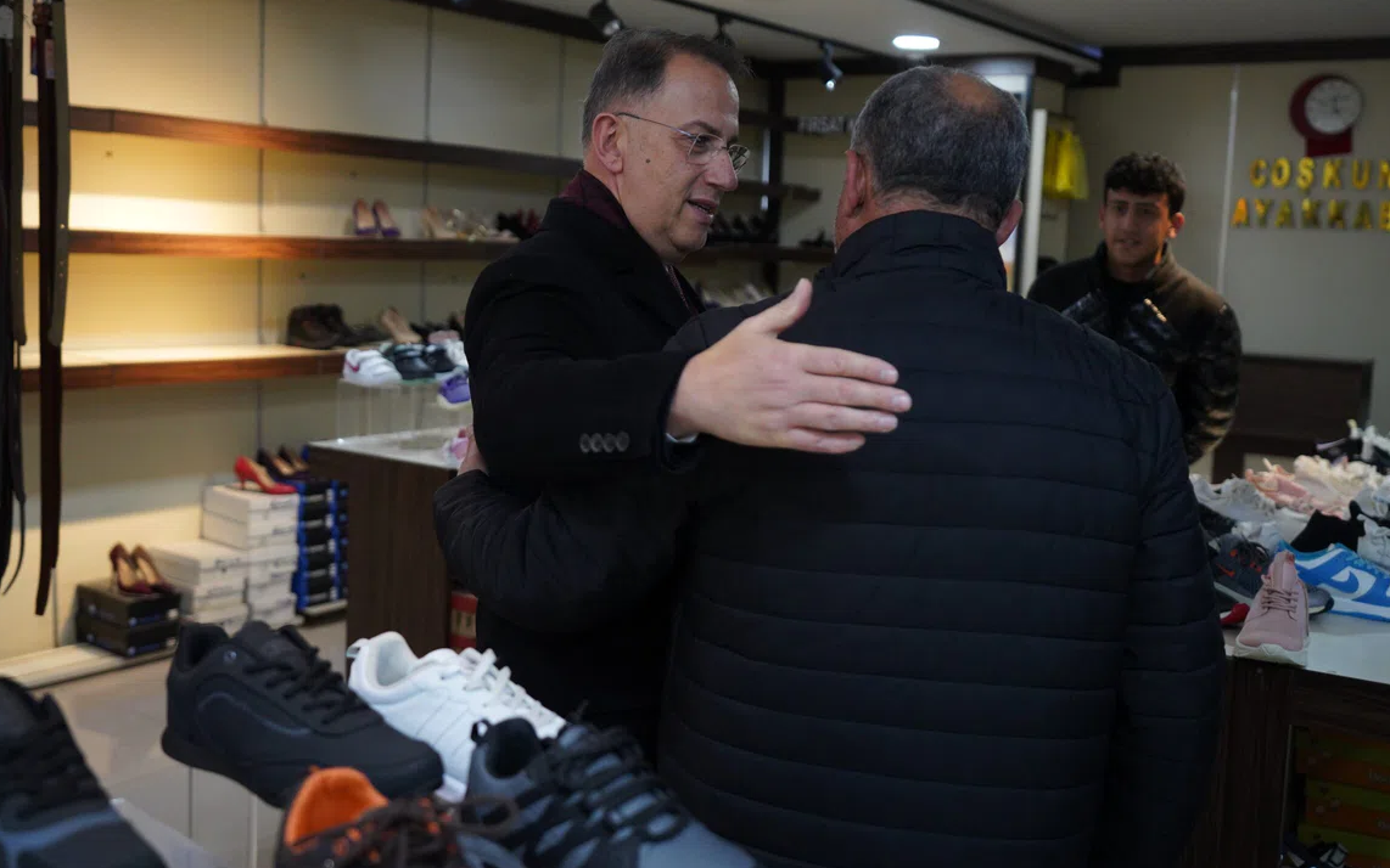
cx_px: 690
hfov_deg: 49.3
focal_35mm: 40
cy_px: 407
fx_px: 1515
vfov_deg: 32.0
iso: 2000
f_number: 2.8
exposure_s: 1/200
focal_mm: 35
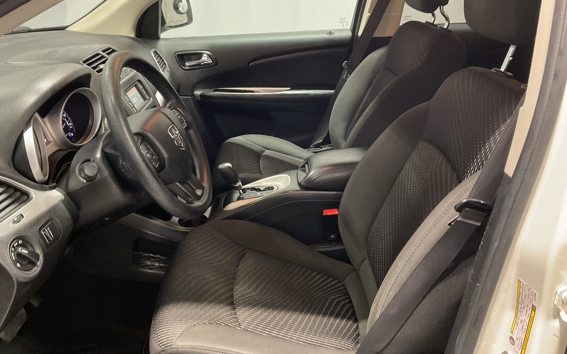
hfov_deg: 59.7
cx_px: 281
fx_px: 494
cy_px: 143
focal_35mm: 32
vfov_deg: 39.3
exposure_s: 1/40
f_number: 1.8
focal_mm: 3
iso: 250
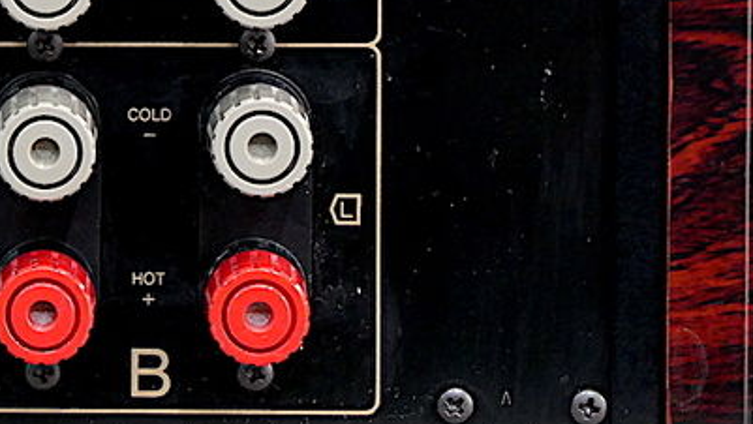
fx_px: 7451
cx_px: -45
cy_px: 32
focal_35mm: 373
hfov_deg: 5.8
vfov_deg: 3.3
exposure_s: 1/5
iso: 200
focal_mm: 25.6
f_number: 5.4
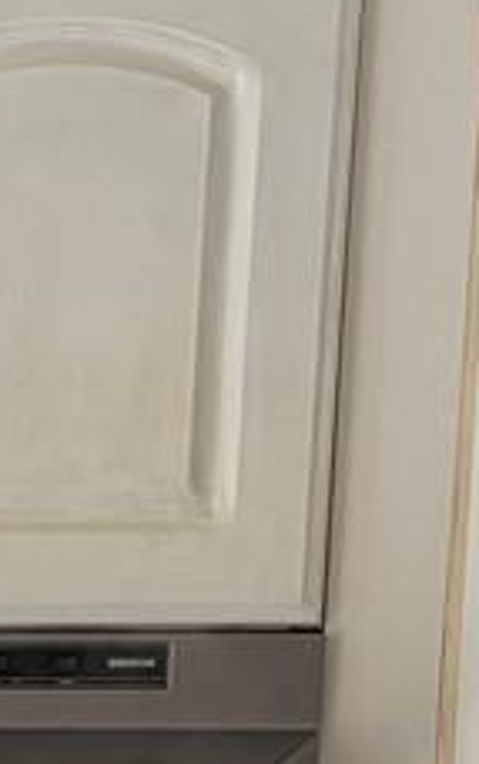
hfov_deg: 6.0
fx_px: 4021
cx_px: -1226
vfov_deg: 10.2
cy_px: 1434
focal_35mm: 193
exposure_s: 1/189
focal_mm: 5.96
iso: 50
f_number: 1.6
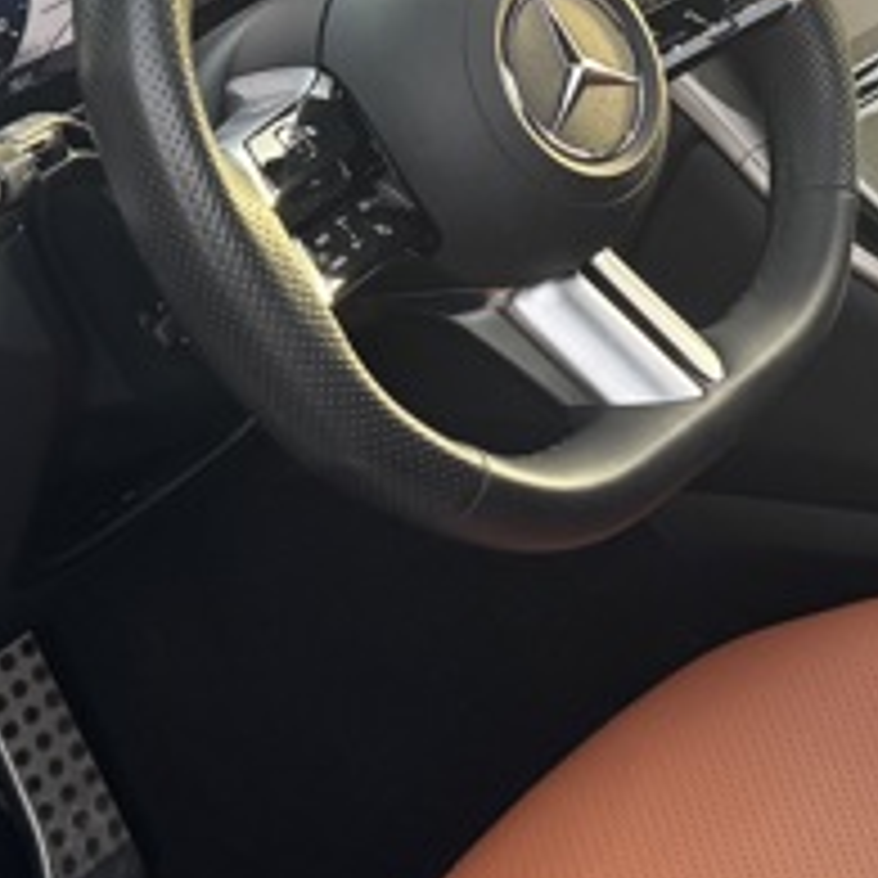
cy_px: 99
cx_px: 819
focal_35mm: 87
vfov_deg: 19.6
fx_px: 2497
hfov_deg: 19.5
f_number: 1.78
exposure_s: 1/121
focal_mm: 6.76
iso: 100
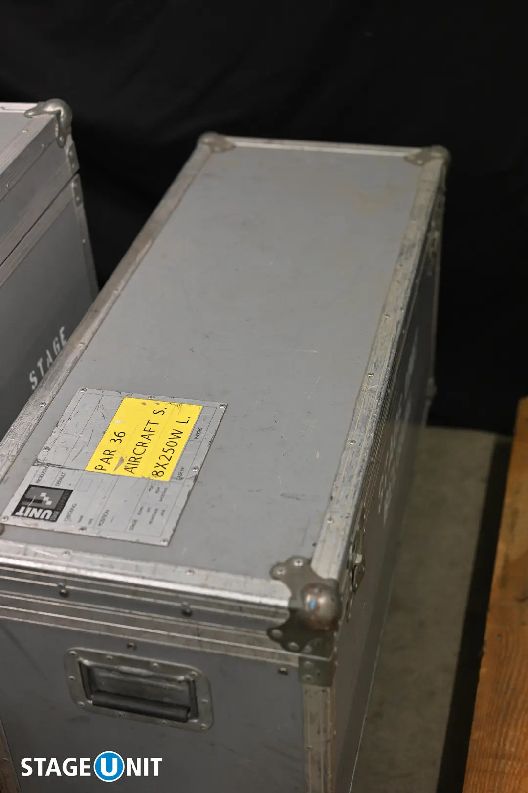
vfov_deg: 39.6
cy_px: 396
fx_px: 1100
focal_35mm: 50
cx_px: 264
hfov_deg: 27.0
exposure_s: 1/125
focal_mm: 50
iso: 2000
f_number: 2.8
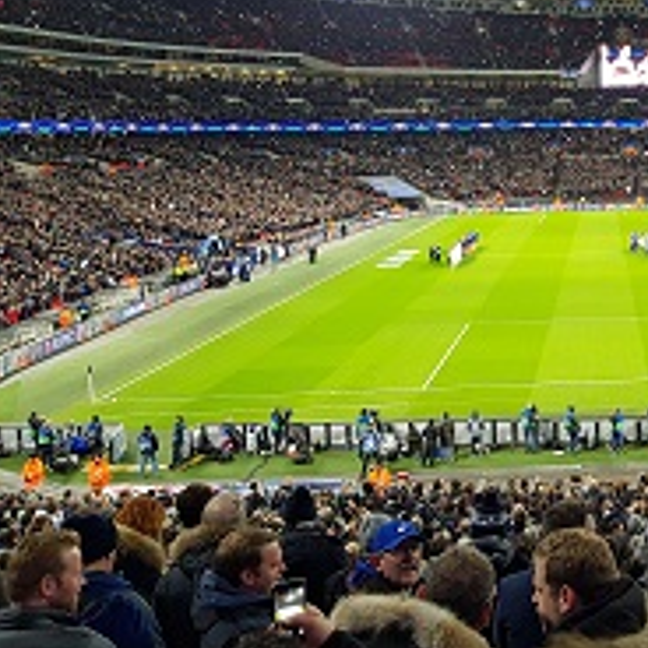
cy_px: 204
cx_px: 687
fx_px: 1059
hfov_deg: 30.9
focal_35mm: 50
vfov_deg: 33.7
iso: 125
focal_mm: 4.2
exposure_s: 1/50
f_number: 1.7
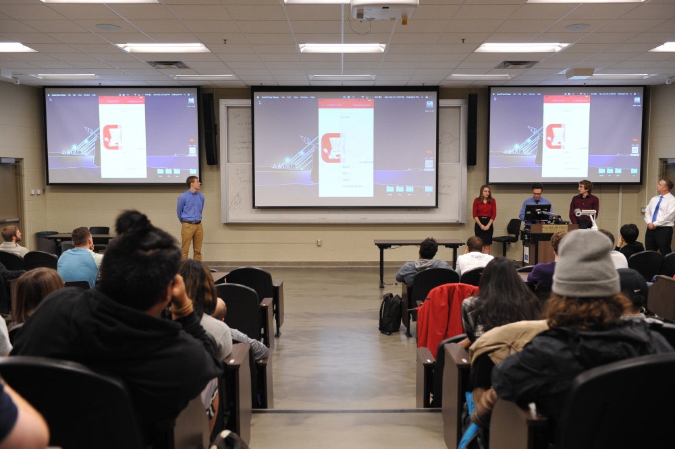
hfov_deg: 58.7
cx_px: 338
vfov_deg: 41.1
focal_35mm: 32
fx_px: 600
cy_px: 224
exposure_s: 1/60
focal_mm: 32
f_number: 4
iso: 1000
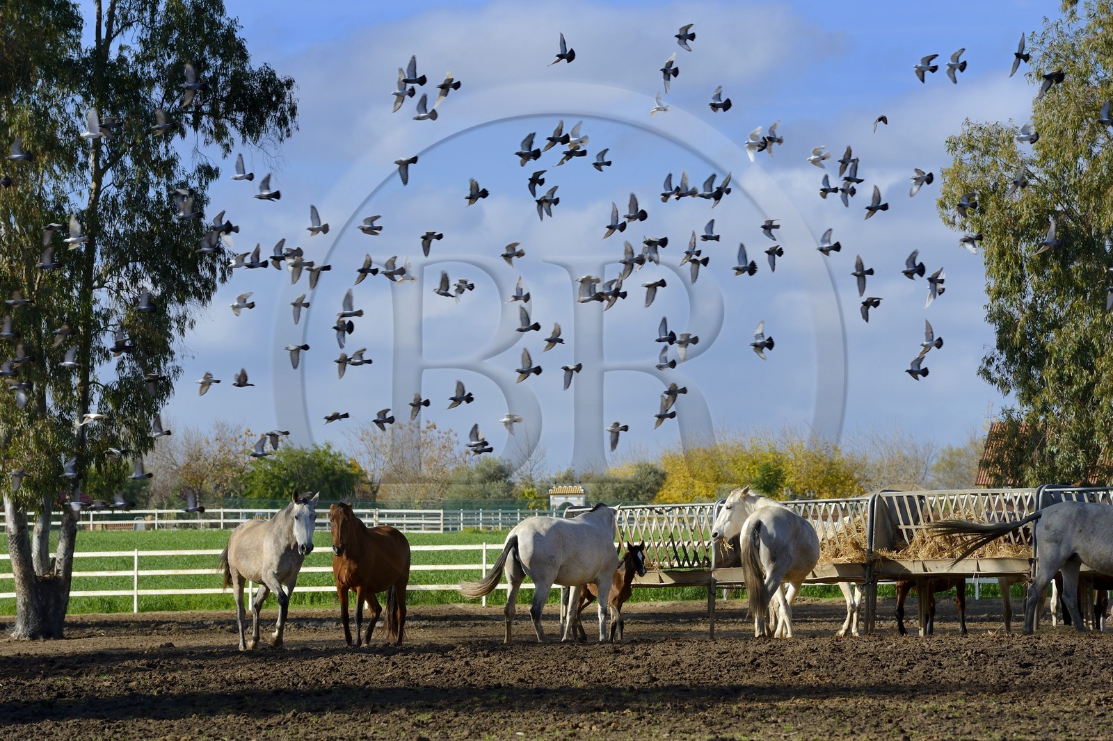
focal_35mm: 200
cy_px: 370
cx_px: 556
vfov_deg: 6.9
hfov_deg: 10.3
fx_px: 6182
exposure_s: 1/400
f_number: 13
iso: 400
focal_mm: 200
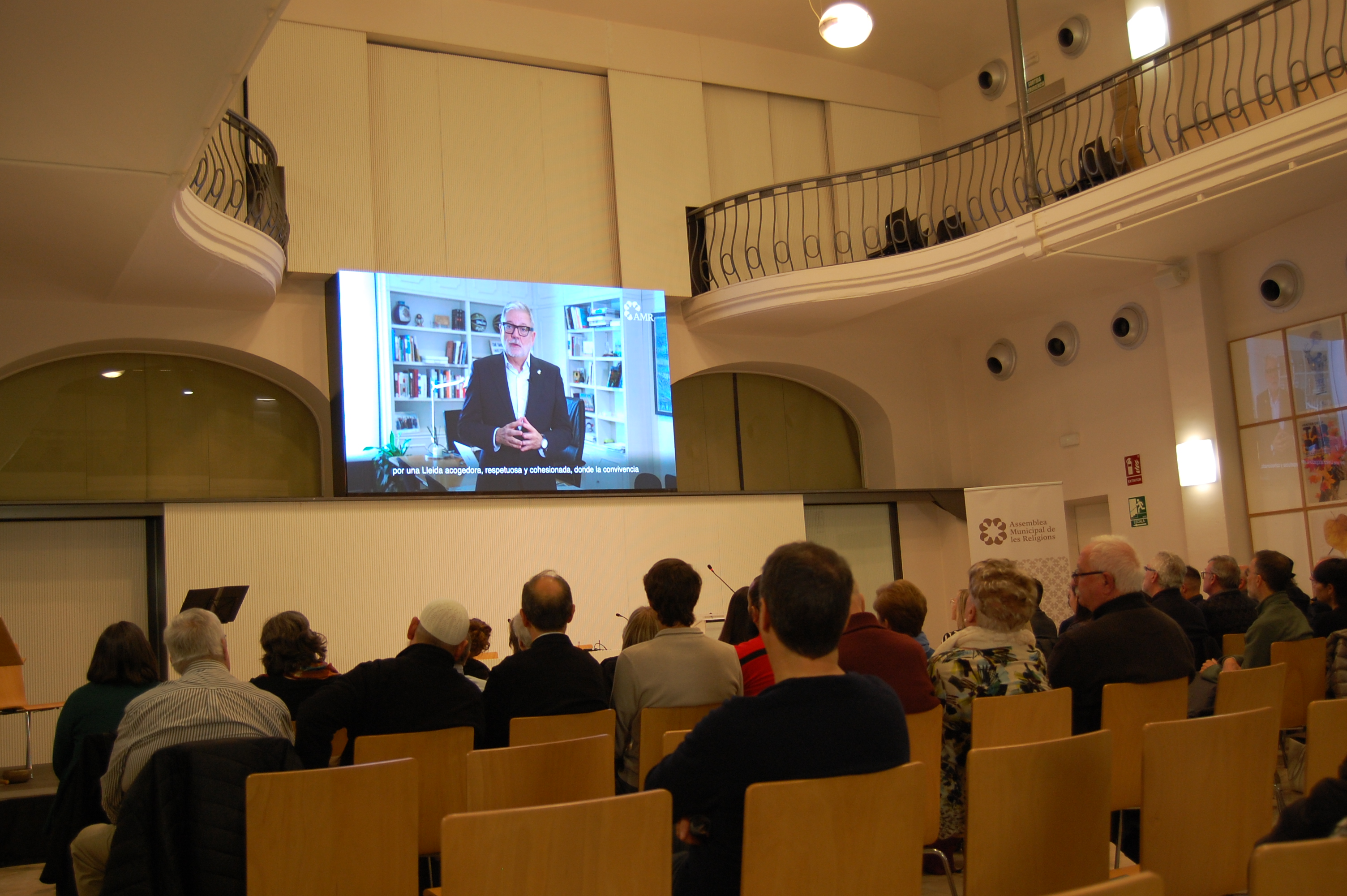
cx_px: 674
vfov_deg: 36.8
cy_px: 448
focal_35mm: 36
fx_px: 1346
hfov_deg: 53.2
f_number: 4
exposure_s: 1/40
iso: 400
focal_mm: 24
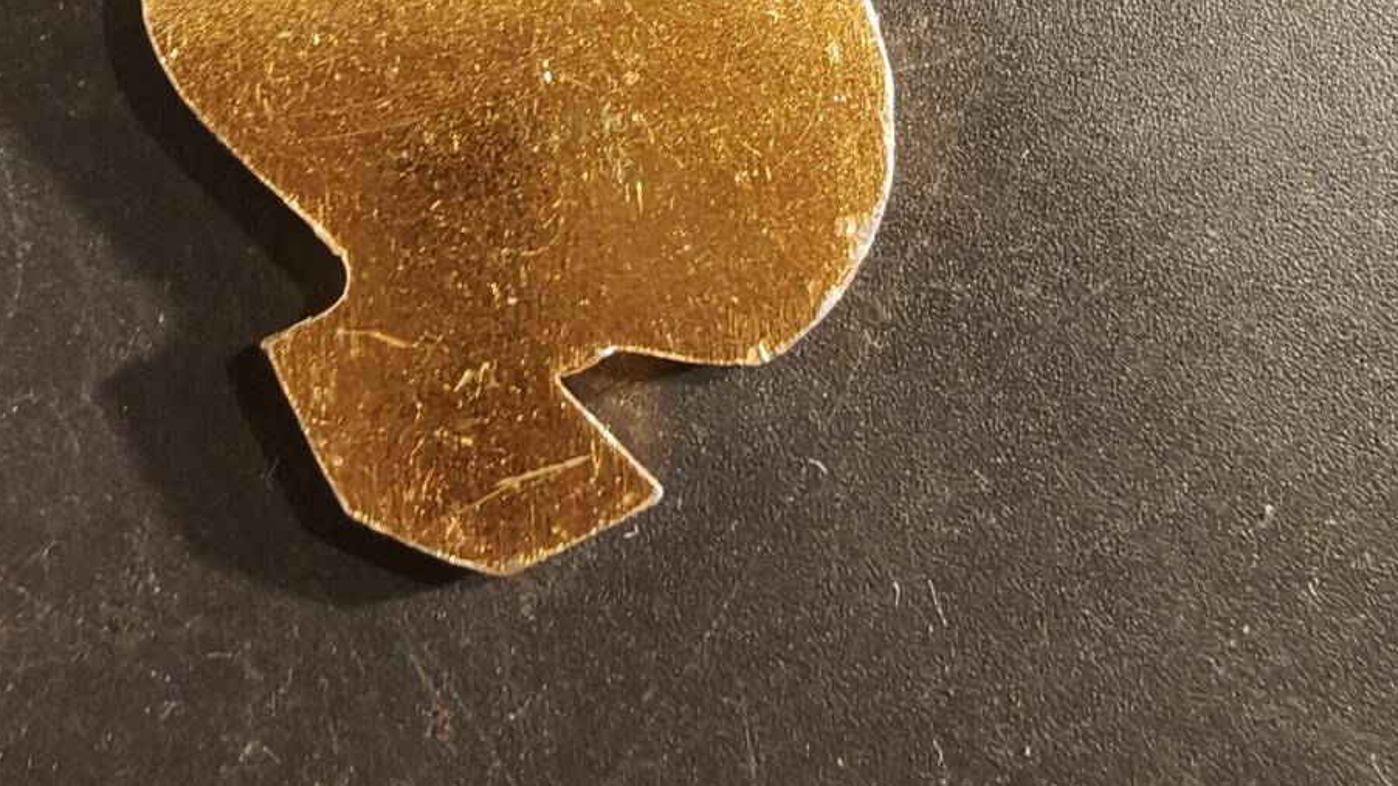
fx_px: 1853
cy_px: -71
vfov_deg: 22.6
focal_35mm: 50
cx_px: 467
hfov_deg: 40.8
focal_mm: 2.32
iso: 400
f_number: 2
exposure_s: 1/50
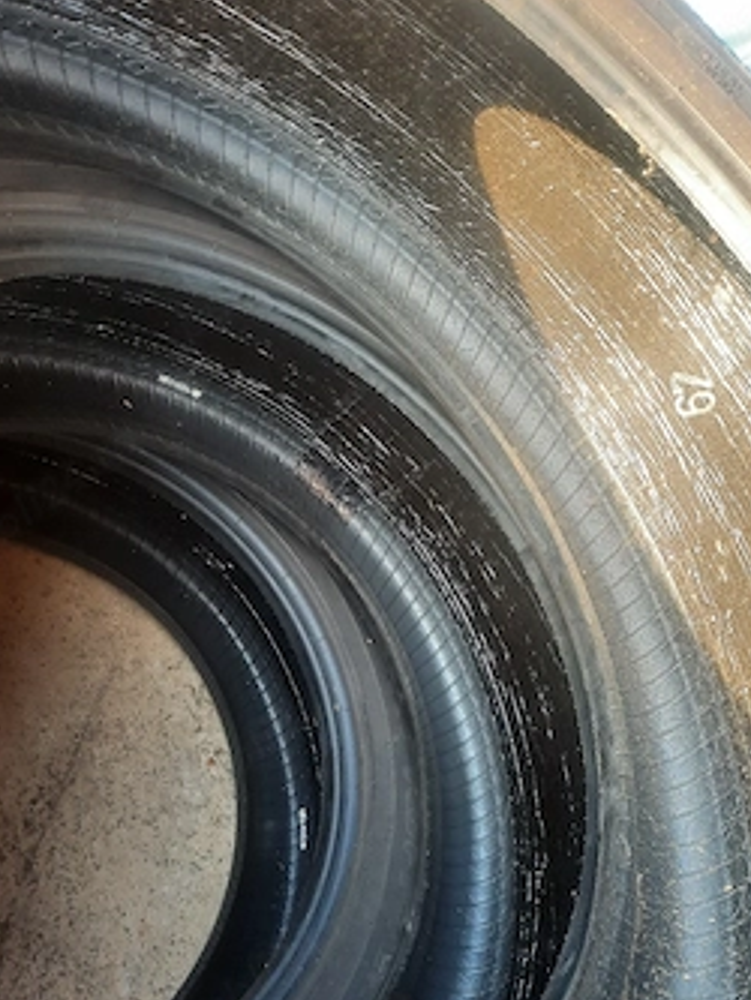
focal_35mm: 30
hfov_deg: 46.7
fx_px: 867
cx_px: 333
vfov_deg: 59.9
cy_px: 538
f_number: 2
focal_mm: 4.6
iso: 125
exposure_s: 1/50
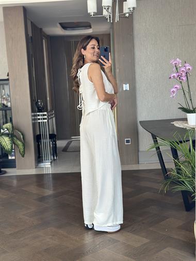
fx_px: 362
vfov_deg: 39.6
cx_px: 98
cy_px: 130
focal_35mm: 48
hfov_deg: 30.3
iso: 125
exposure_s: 1/119
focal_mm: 6.86
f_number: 1.78
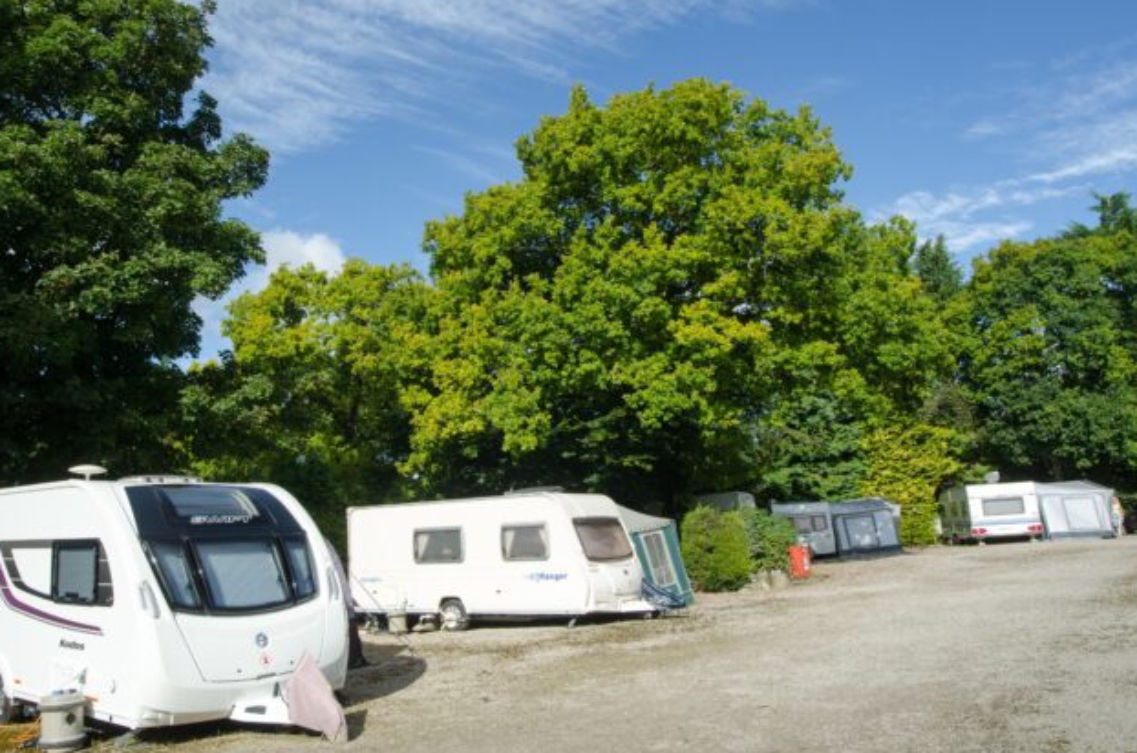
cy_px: 355
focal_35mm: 27
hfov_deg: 68.1
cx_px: 509
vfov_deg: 48.4
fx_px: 838
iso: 100
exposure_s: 1/250
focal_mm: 15
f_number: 11
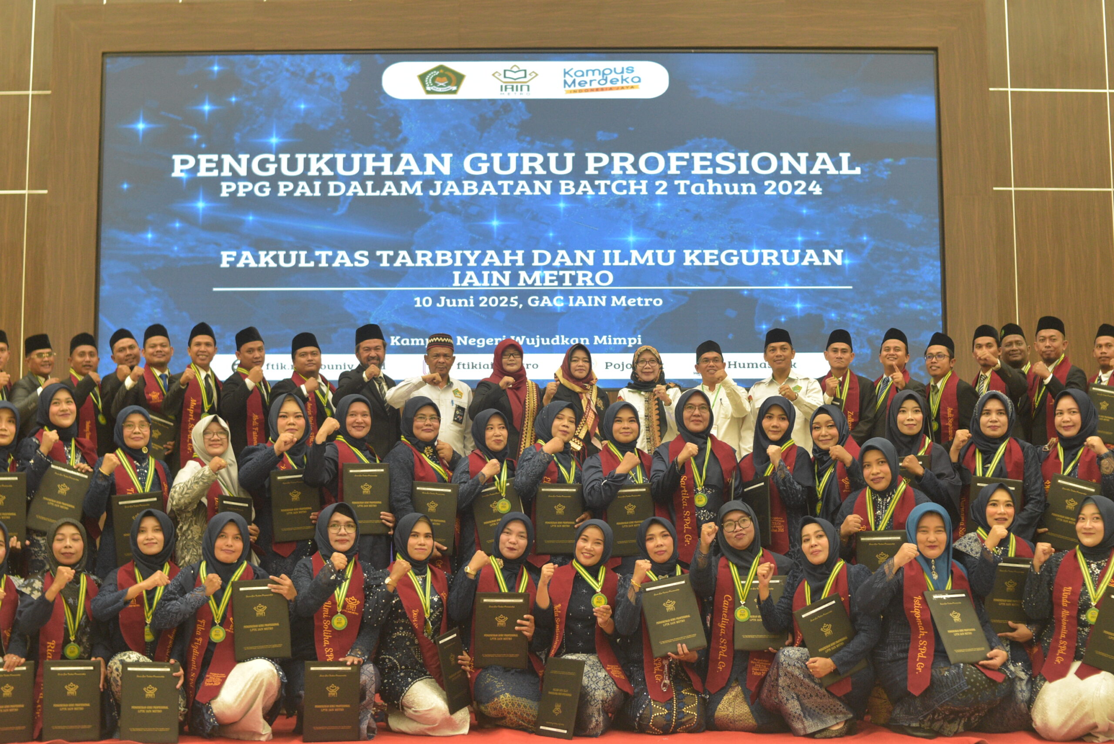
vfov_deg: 25.8
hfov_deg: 37.8
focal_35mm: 52
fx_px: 1626
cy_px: 372
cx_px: 557
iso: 1600
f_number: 2
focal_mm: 35
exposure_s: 1/100
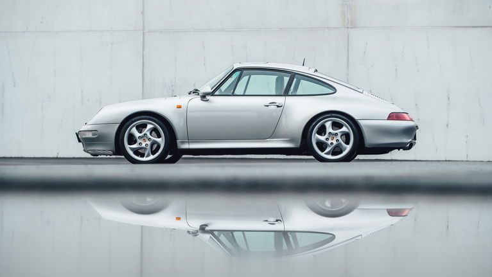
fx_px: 1644
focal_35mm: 126
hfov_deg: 17.0
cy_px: 159
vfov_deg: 9.6
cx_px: 246
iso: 800
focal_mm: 120
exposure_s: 1/160
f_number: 4.5
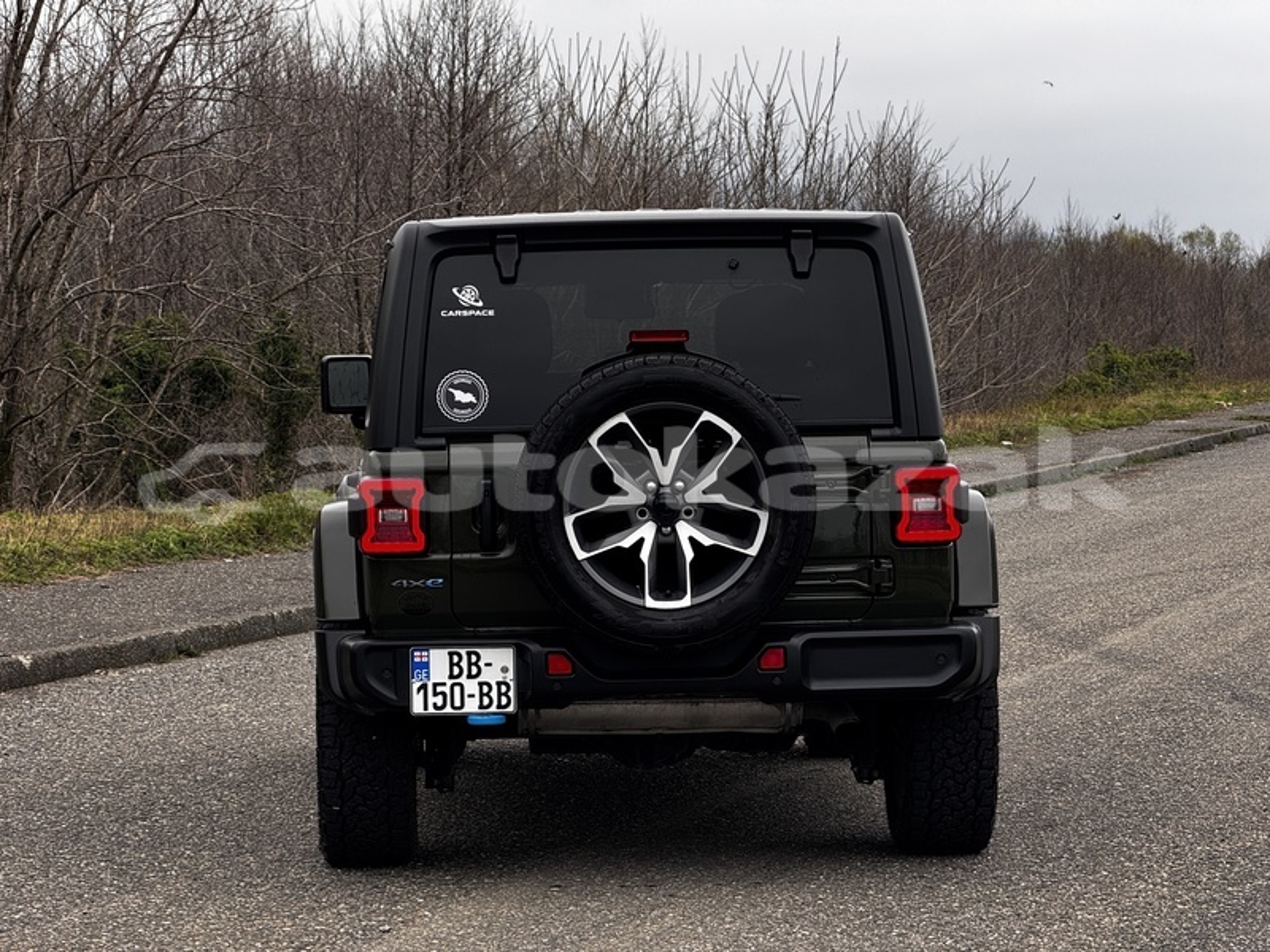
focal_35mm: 120
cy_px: 476
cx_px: 635
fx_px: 4403
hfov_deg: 16.4
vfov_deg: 12.3
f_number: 2.8
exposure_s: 1/149
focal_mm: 15.66
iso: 50
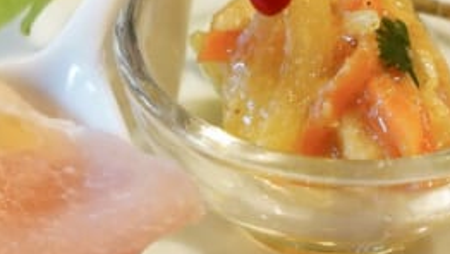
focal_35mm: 272
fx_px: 3247
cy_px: 142
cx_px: 268
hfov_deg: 7.9
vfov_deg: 4.5
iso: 2500
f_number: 5.6
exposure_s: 1/250
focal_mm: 44.3
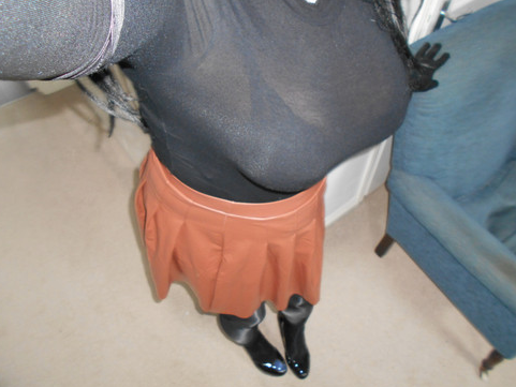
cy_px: 190
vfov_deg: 51.4
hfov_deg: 65.3
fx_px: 403
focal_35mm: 27
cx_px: 253
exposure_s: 1/25
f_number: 3.2
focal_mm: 4.6
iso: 320
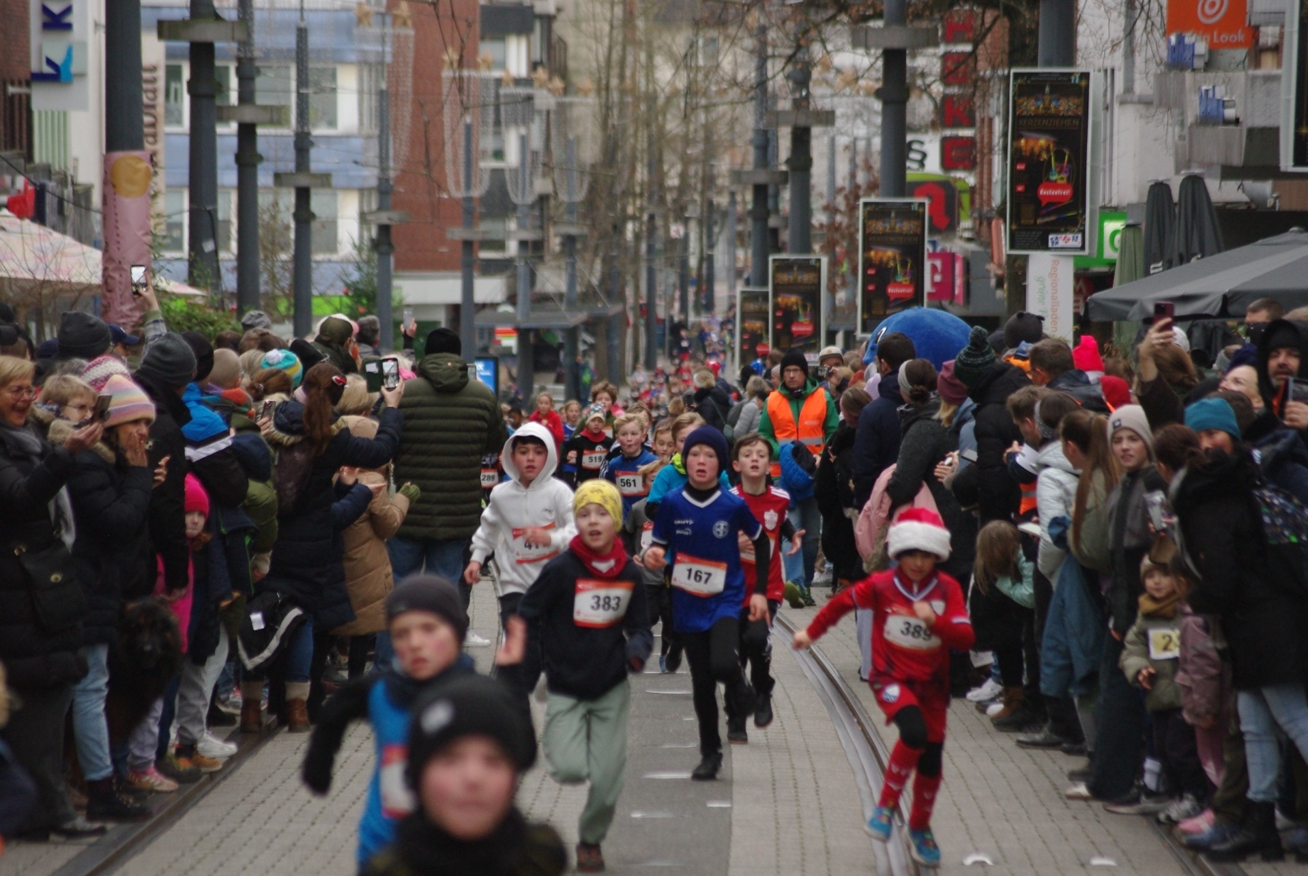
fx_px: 8730
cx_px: 654
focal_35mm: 240
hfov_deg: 8.6
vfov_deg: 5.7
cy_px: 438
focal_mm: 160
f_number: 5.6
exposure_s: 1/160
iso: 800
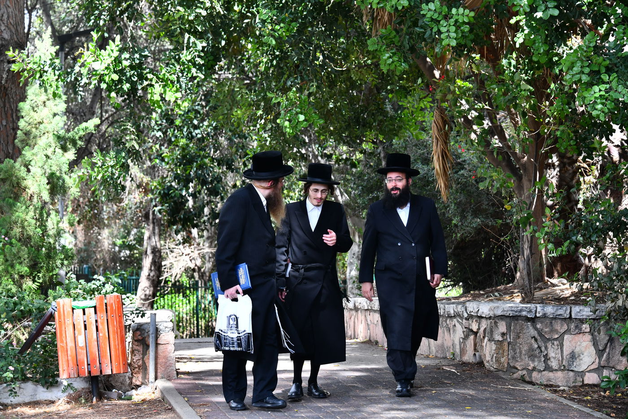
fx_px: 2023
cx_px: 314
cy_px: 210
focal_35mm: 116
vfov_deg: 11.8
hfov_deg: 17.6
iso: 800
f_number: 7.1
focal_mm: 116
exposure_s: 1/250
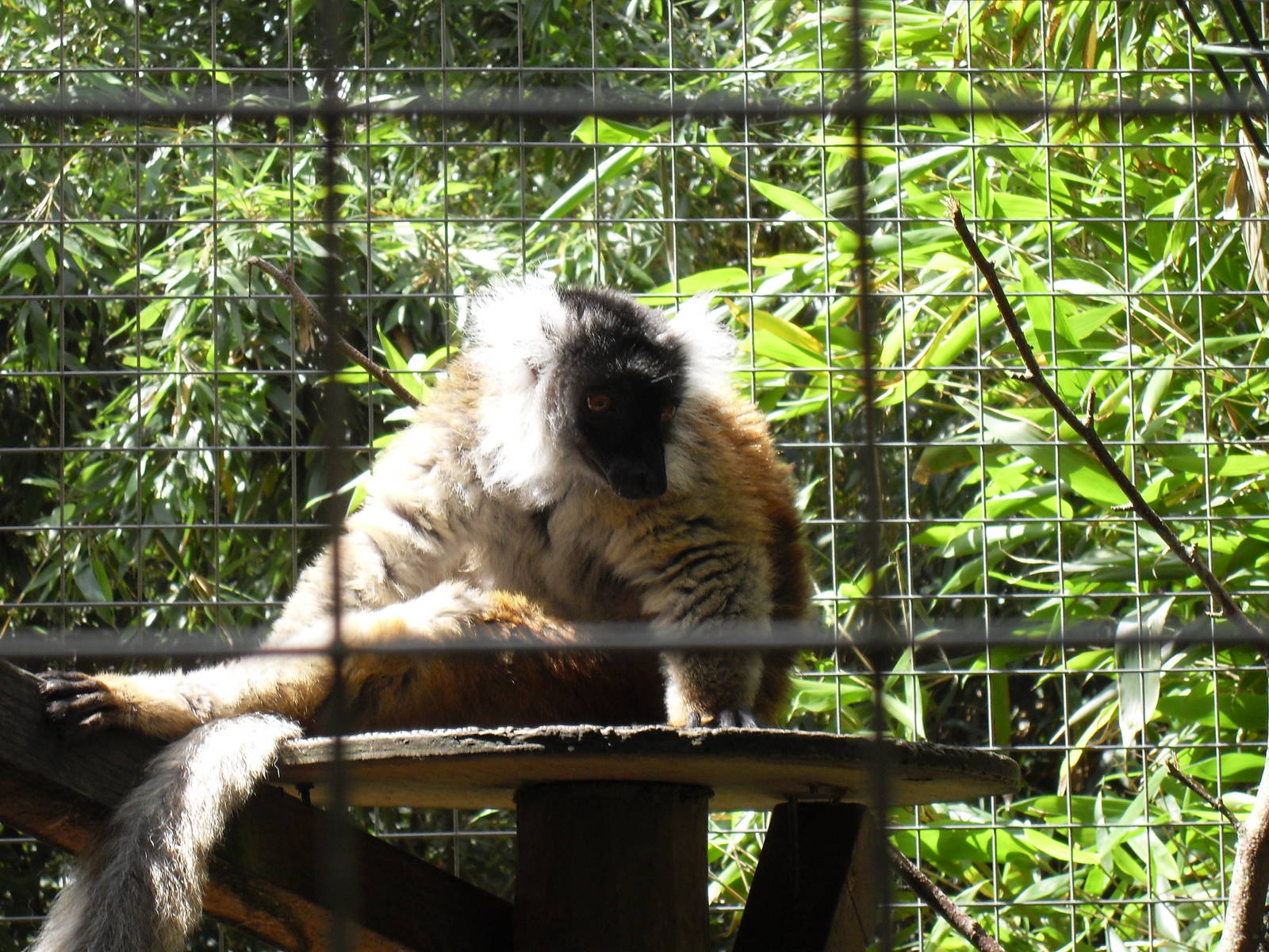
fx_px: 4069
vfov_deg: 13.3
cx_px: 634
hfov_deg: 17.7
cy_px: 476
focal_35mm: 111
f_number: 5.2
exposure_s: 1/90
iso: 100
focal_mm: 18.1
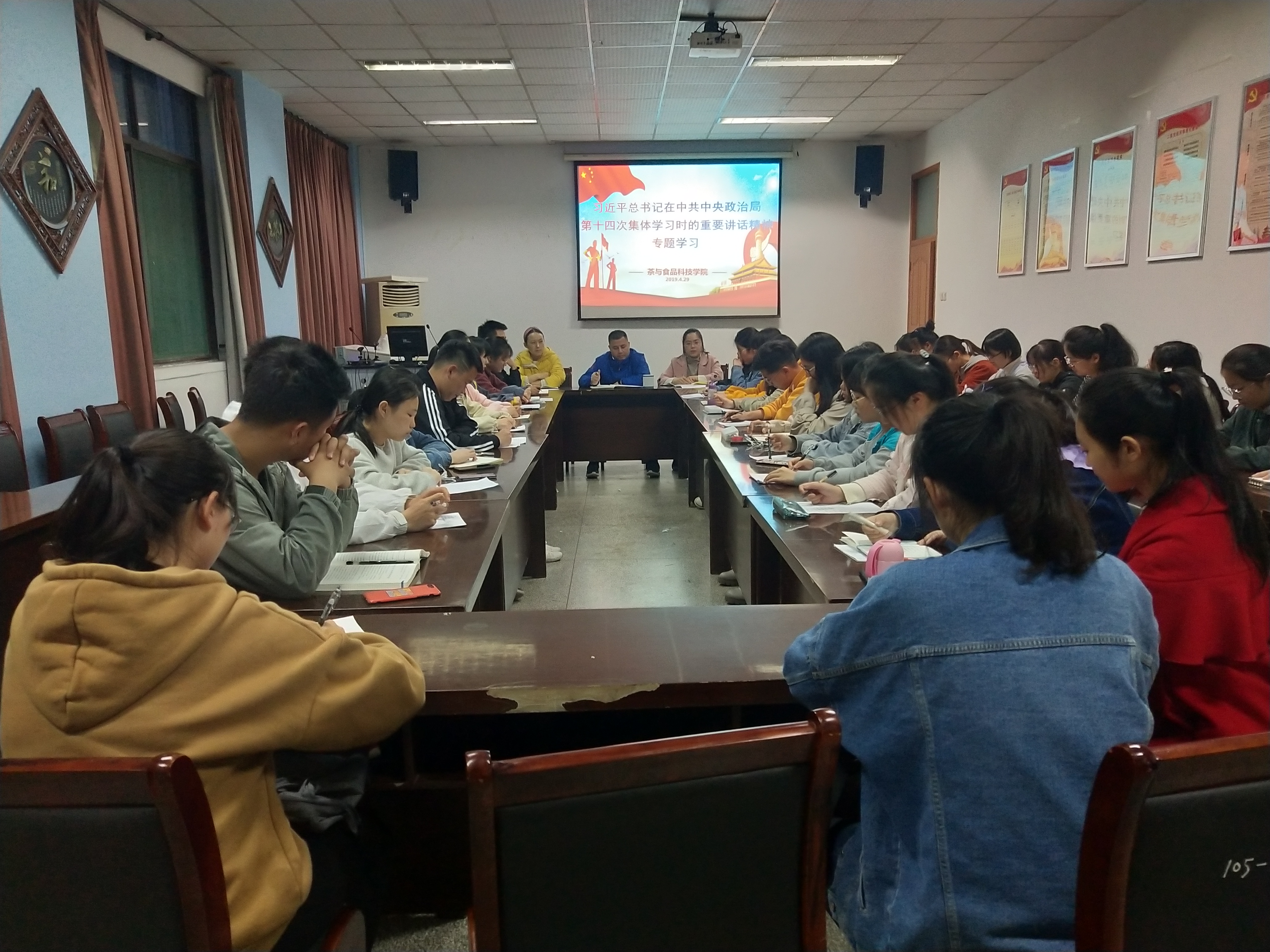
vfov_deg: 46.8
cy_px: 476
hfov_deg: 60.0
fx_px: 1101
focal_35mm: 30
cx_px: 635
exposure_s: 1/50
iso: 365
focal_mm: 3.95
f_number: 1.8
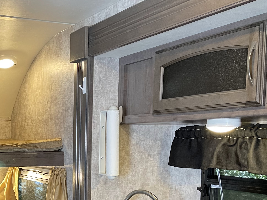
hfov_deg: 32.3
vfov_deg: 26.3
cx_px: -9
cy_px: 174
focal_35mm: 54
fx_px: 417
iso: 250
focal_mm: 4.2
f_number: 1.6
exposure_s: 1/60
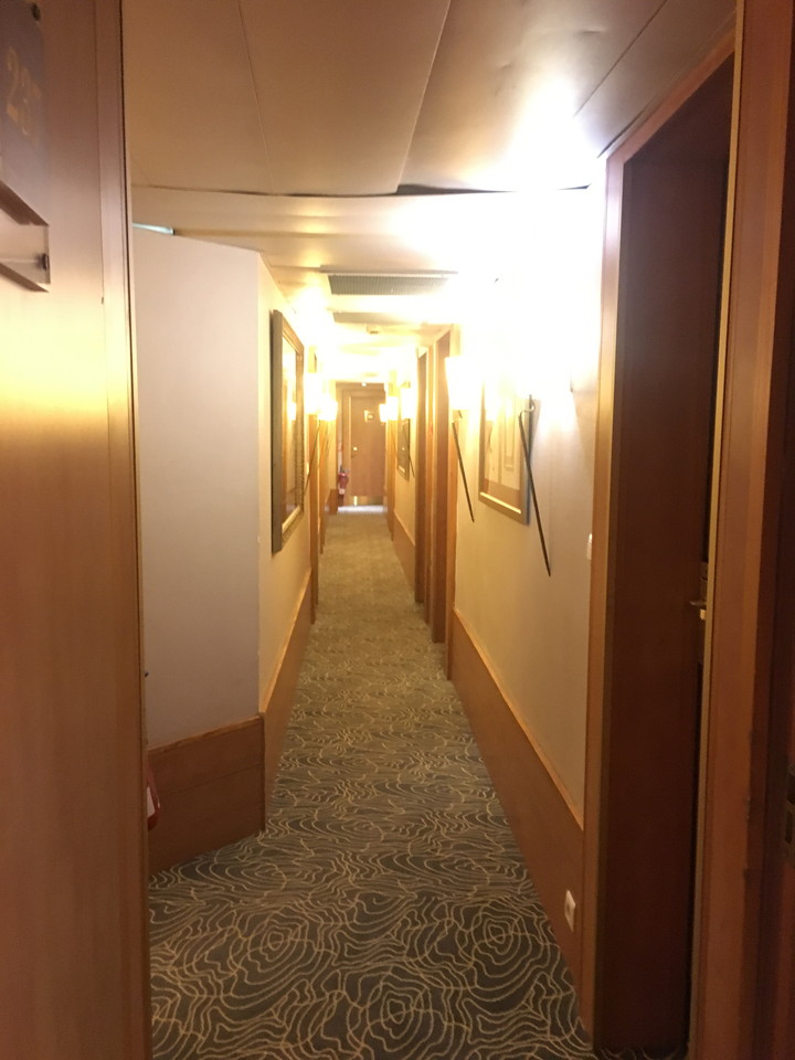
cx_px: 398
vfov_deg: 61.7
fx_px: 888
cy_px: 530
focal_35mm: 29
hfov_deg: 48.2
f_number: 2.2
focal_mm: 4.15
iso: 500
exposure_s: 1/17
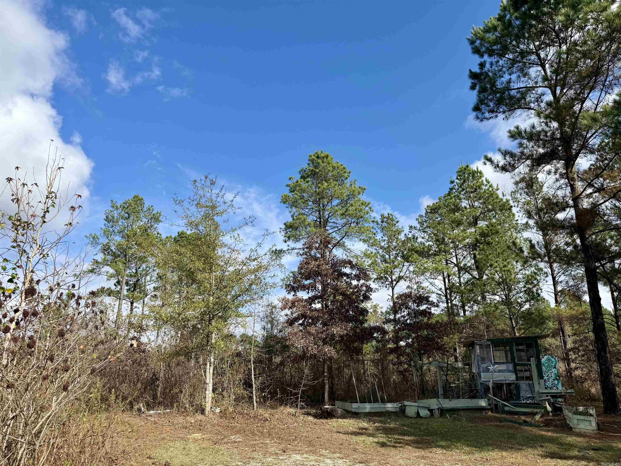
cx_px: 310
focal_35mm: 24
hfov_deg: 71.6
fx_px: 431
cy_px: 233
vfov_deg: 56.8
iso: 80
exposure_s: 1/4167
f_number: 1.78
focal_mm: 6.76
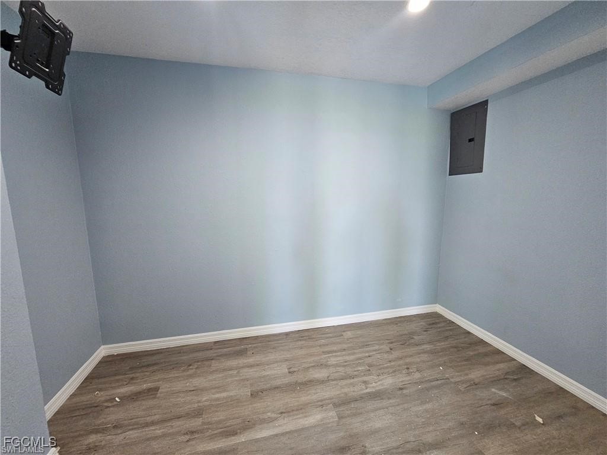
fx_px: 228
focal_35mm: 13
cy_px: 228
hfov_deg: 106.2
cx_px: 304
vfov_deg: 89.9
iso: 320
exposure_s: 1/77
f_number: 2.2
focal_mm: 2.2
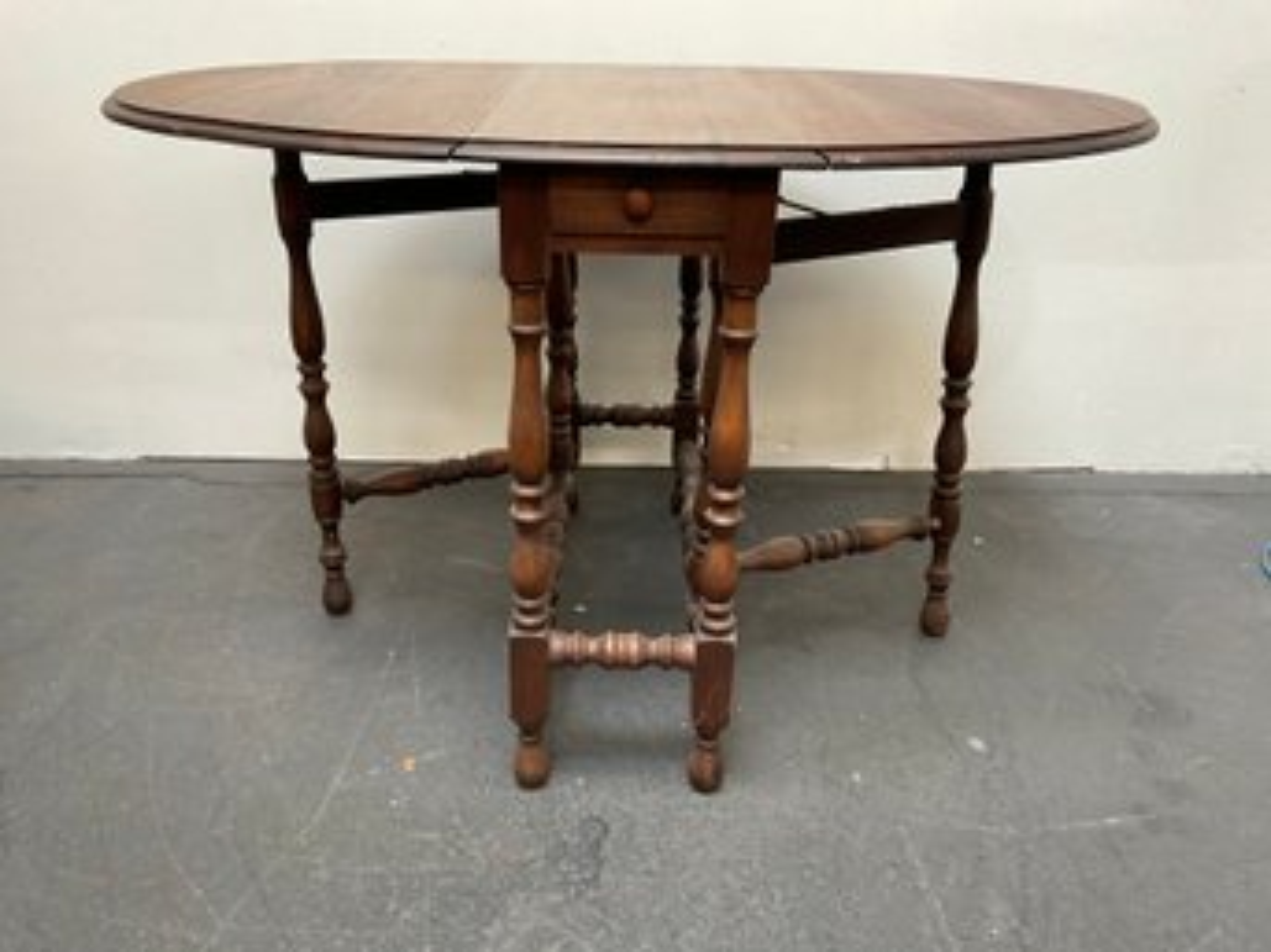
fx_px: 1064
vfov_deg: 48.2
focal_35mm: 29
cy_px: 476
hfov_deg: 61.7
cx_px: 636
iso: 125
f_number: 1.8
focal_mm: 3
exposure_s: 1/60
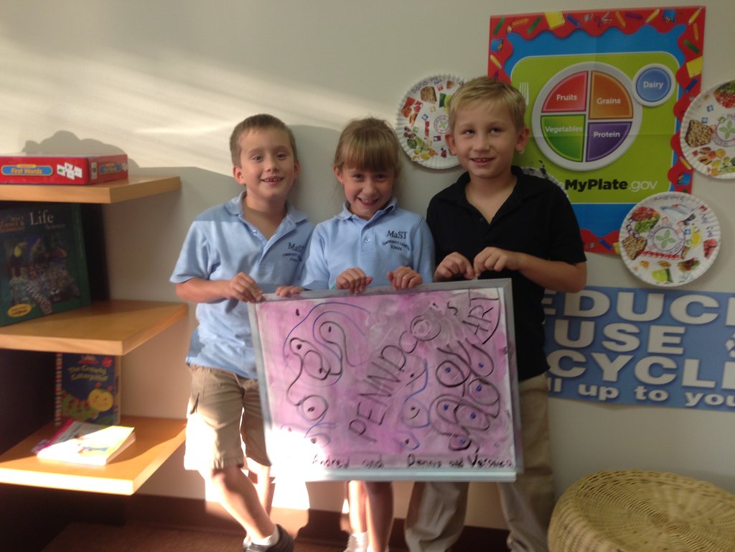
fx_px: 701
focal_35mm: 33
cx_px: 368
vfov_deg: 42.9
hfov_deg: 55.4
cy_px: 276
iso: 50
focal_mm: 4.12
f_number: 2.4
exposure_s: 1/30
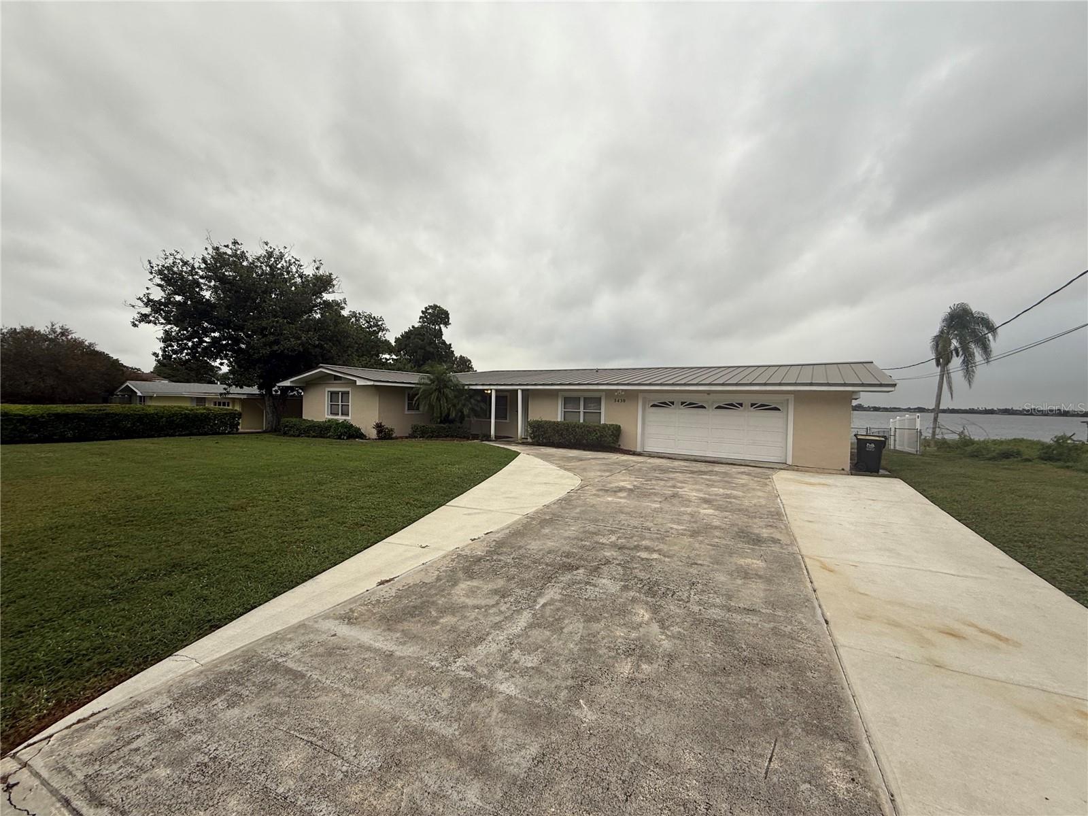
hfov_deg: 102.1
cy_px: 408
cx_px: 544
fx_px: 440
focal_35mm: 14
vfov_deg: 85.7
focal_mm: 2.22
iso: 50
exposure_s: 1/183
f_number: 2.2
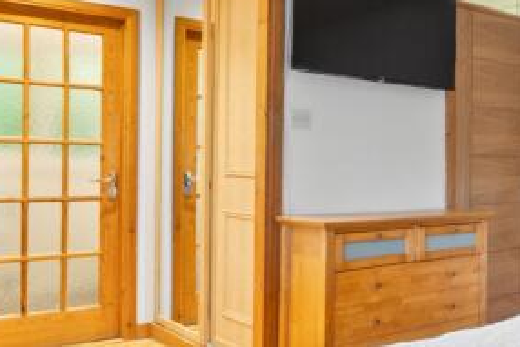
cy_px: 156
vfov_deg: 31.2
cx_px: 527
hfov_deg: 39.6
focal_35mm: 43
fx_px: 621
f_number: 22
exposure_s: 10
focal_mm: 12
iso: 800
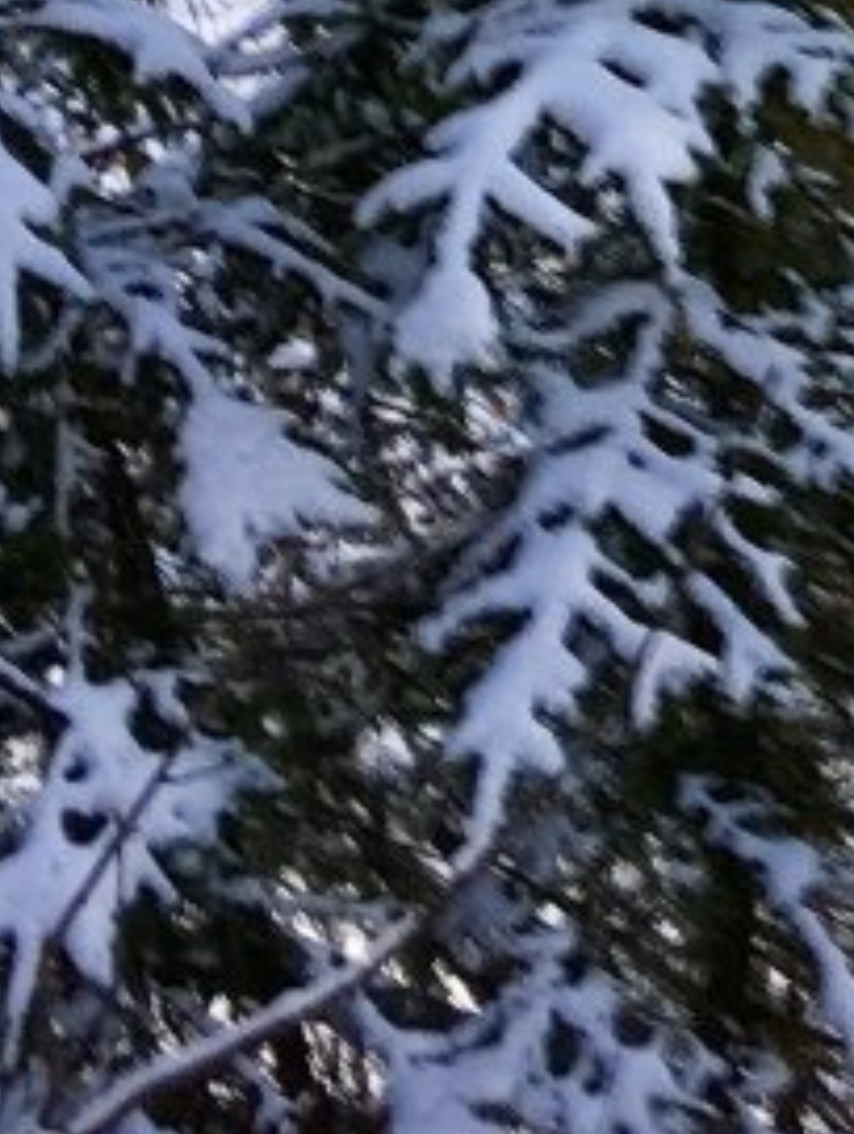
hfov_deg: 8.1
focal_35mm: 171
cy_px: -1339
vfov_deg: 10.4
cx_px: 1997
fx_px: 5612
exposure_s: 1/137
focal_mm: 4.15
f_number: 2.2
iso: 25
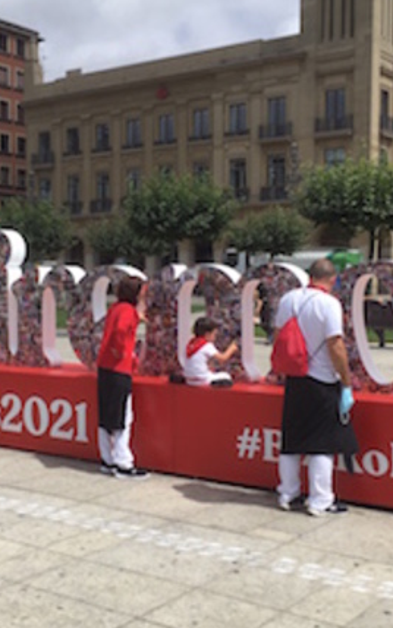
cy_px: 324
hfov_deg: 24.6
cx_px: 100
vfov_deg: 38.9
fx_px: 891
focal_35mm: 52
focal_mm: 4.15
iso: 25
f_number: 2.2
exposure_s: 1/2079
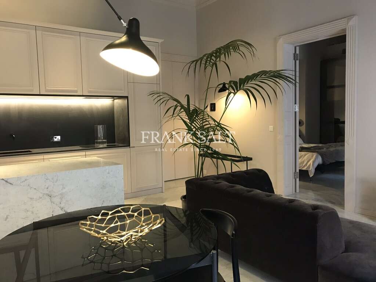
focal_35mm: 28
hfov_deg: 63.4
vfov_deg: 49.7
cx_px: 188
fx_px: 304
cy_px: 141
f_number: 1.8
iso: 100
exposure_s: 1/17
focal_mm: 3.99
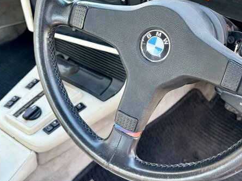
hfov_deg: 43.1
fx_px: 301
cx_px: 166
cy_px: 57
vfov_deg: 33.2
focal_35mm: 43
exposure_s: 1/65
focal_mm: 6.76
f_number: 1.78
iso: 200
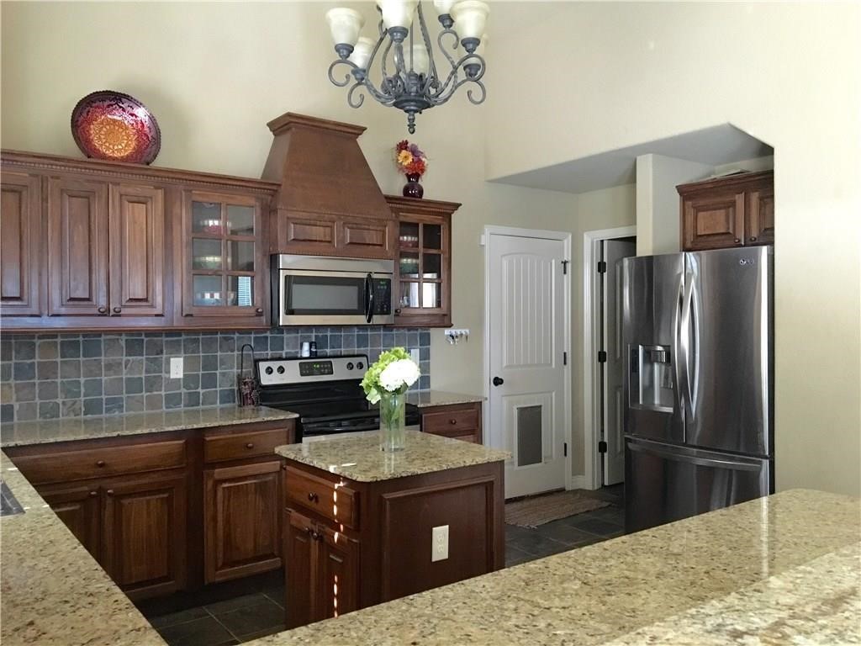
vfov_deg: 48.2
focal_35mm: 29
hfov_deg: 61.7
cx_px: 430
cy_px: 323
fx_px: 721
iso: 320
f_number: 2.2
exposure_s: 1/15
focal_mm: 4.15
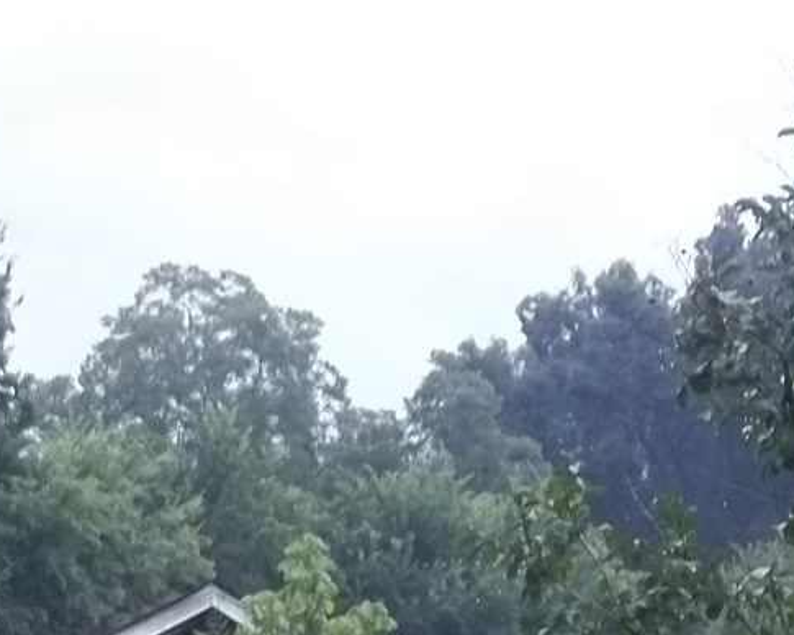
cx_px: 134
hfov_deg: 14.5
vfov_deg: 10.8
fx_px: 3102
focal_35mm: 132
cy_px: 1224
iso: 80
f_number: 2.9
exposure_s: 1/30
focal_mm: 5.7
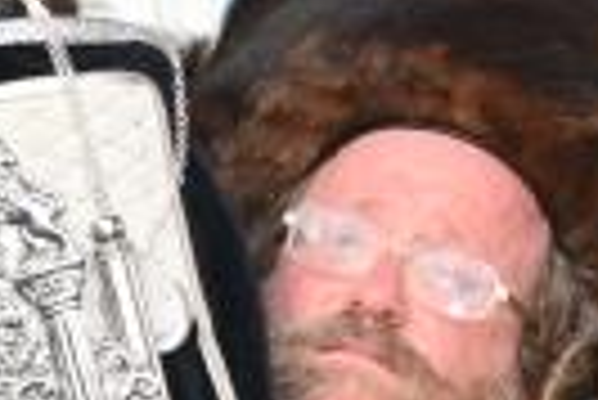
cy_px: 362
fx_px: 3076
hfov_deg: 11.1
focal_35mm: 185
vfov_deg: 7.4
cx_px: 234
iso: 200
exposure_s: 1/200
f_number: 5.6
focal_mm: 24
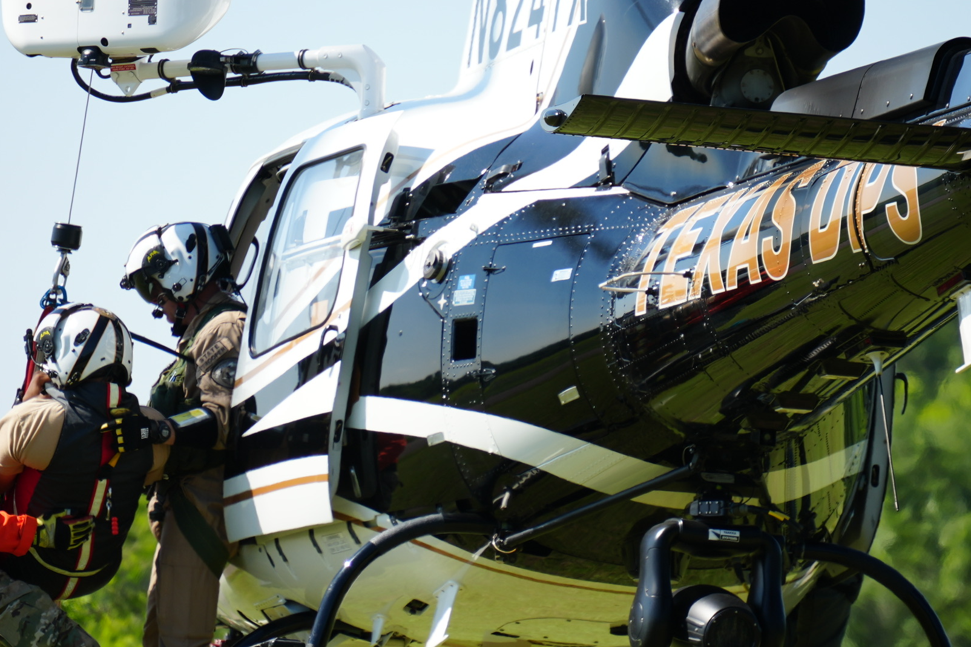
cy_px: 393
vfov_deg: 3.1
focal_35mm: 441
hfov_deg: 4.7
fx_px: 11893
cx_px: 481
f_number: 6.3
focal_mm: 205
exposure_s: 1/320
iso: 125
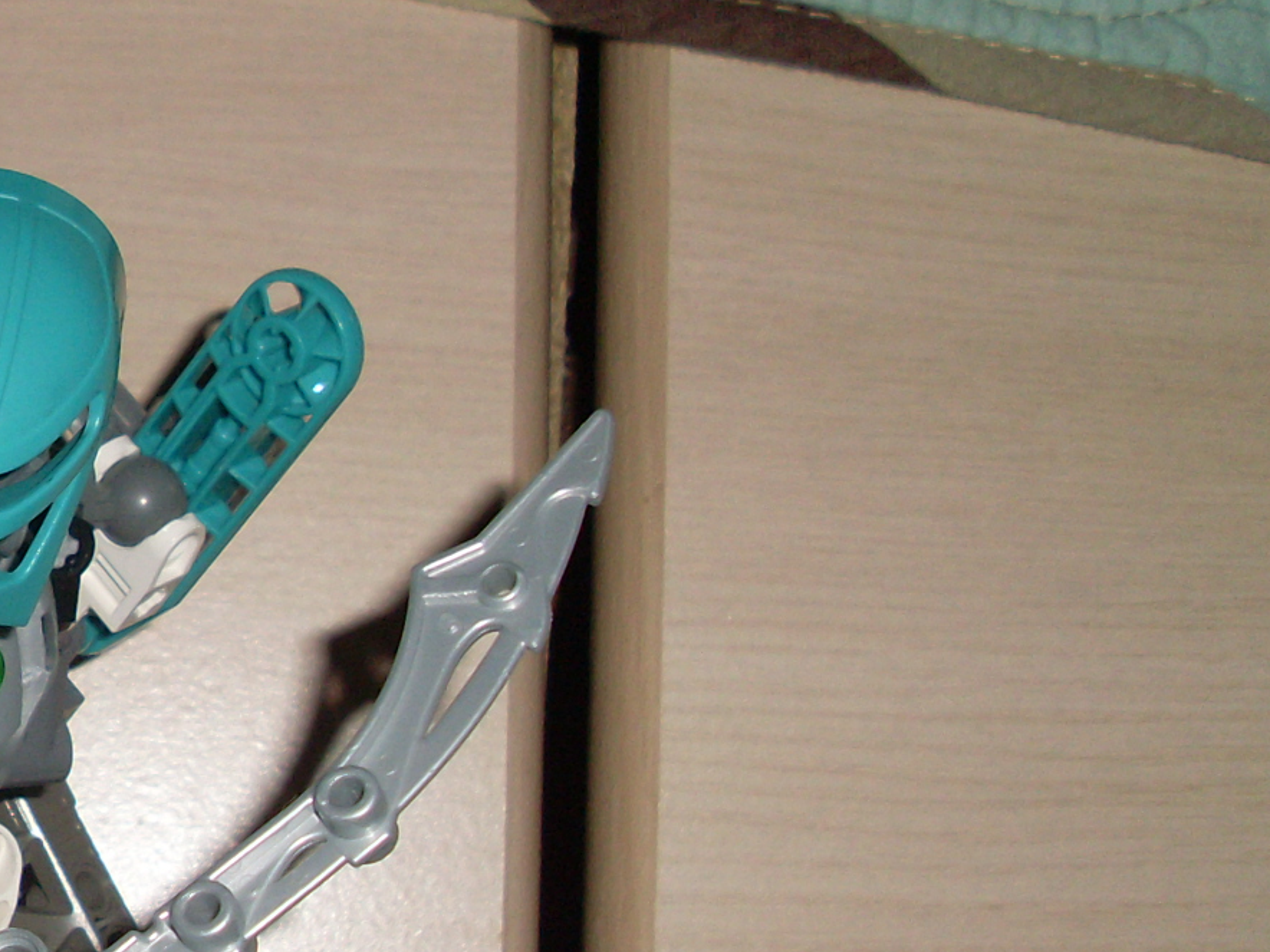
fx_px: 3229
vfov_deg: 16.8
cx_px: -132
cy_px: 467
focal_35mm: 88
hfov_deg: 21.1
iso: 100
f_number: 7.7
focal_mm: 6.3
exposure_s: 1/45
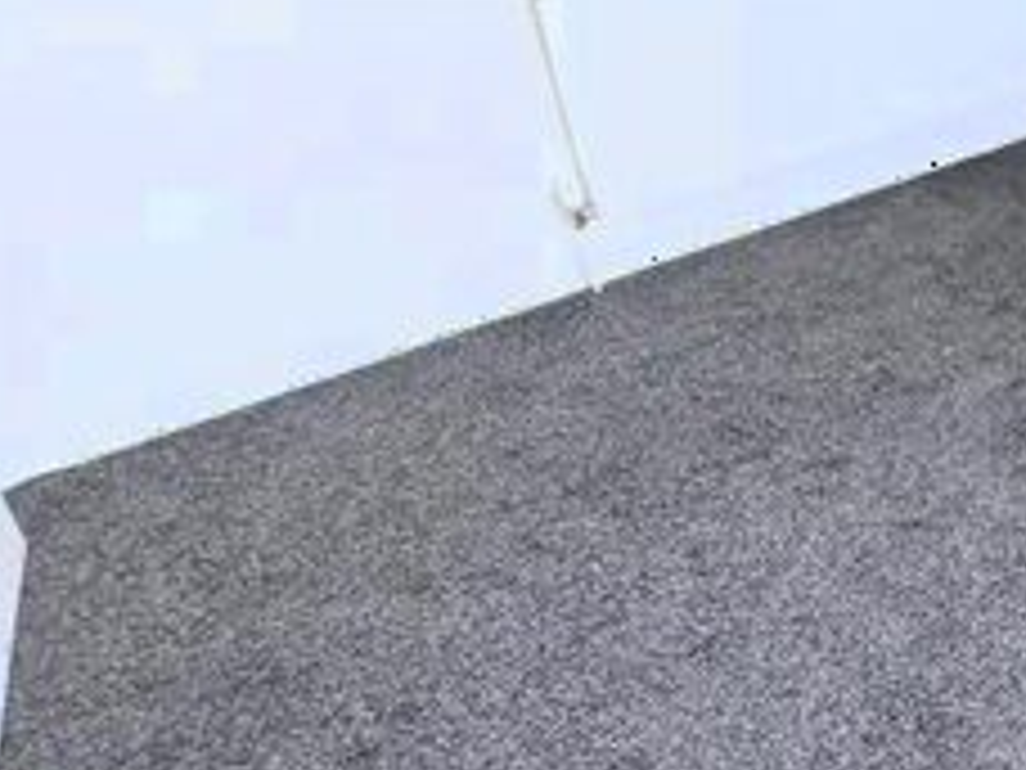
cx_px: 1426
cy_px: 92
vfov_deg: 32.1
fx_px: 1274
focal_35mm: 43
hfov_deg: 30.8
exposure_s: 1/99
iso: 160
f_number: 2.2
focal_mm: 2.22
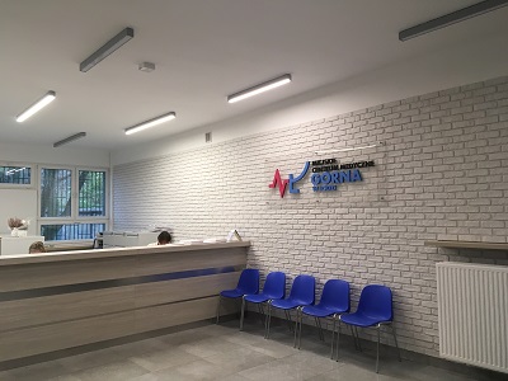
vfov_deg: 48.2
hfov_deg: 61.7
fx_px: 426
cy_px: 190
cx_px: 254
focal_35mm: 29
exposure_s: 1/33
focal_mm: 4.15
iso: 50
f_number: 2.2
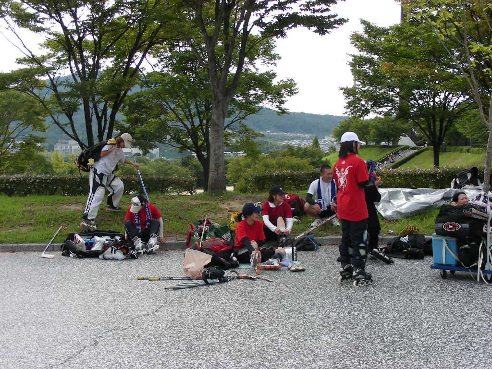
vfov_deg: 32.9
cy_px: 184
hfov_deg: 42.9
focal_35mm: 44
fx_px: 625
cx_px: 246
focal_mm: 7.4
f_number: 4
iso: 50
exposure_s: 1/311
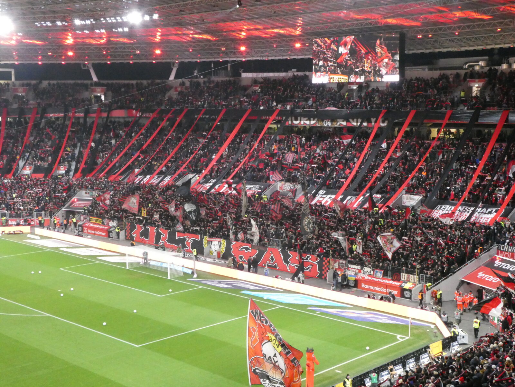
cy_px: 194
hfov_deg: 38.2
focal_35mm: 50
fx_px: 744
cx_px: 258
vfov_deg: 29.1
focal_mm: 9
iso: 1600
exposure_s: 1/80
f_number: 4.1
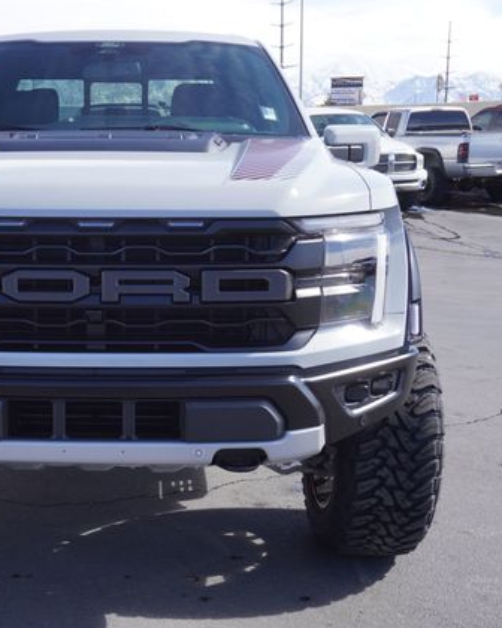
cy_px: 317
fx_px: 998
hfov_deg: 27.7
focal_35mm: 54
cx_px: 102
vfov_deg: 34.9
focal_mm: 25
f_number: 7.1
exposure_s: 1/160
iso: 100
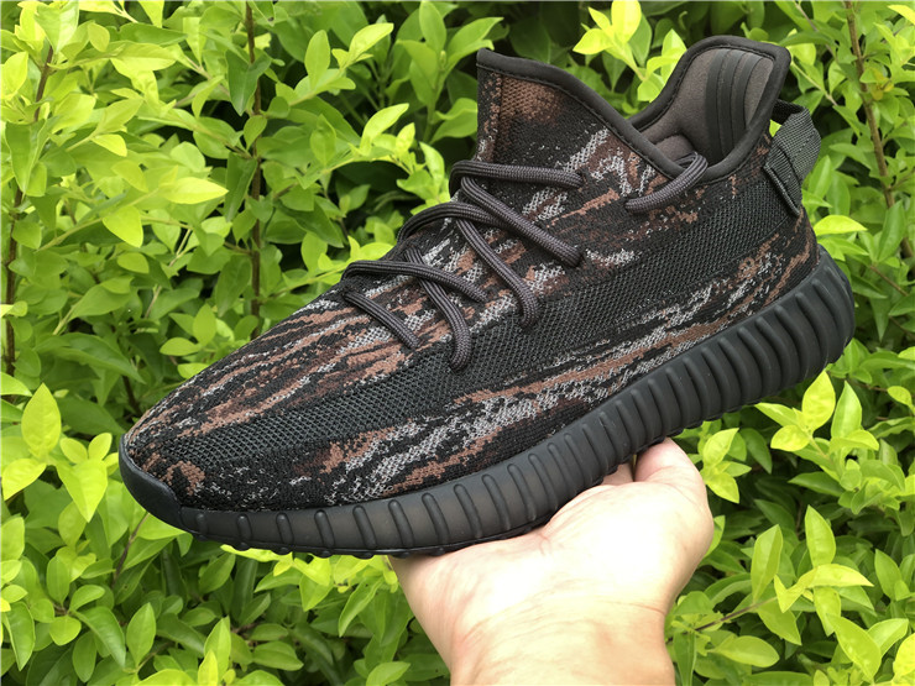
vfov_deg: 28.0
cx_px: 458
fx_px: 1375
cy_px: 343
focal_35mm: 52
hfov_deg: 36.8
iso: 16
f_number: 2.4
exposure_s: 1/120
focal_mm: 6
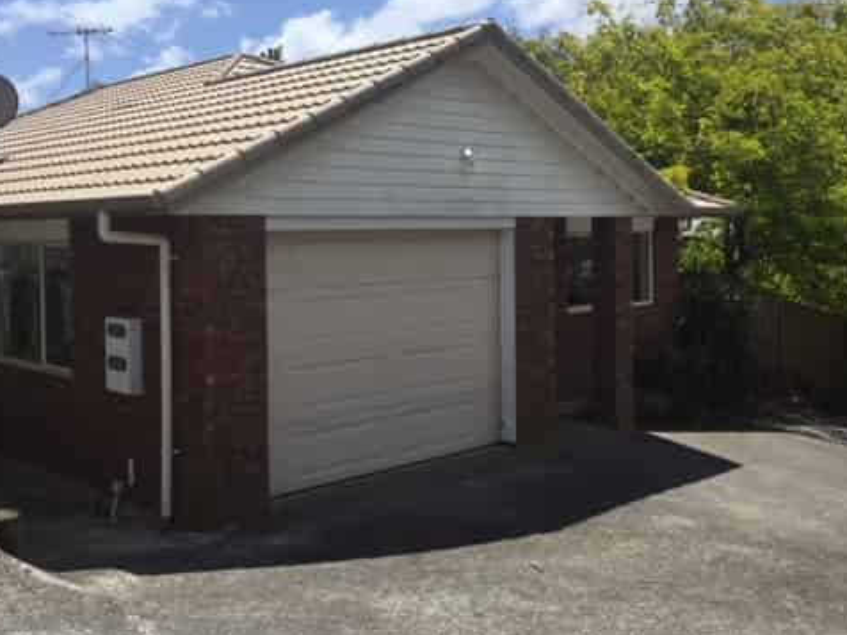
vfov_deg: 36.6
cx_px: 359
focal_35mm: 39
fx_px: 954
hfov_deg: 47.7
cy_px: 245
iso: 32
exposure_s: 1/2825
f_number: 2.2
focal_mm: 4.15
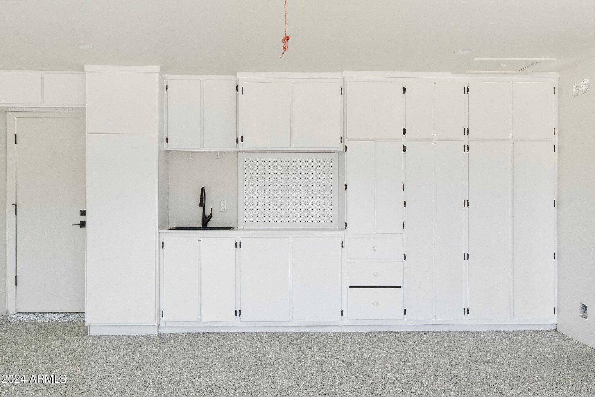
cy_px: 198
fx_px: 661
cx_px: 298
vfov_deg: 33.4
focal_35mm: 40
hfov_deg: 48.5
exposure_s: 1/25
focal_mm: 27
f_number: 8
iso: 1000
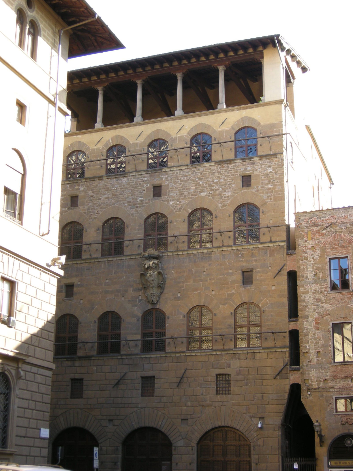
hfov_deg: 23.7
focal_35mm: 62
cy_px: 236
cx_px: 176
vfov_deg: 31.2
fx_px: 843
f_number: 3.5
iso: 70
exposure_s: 1/83.4
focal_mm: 12.9
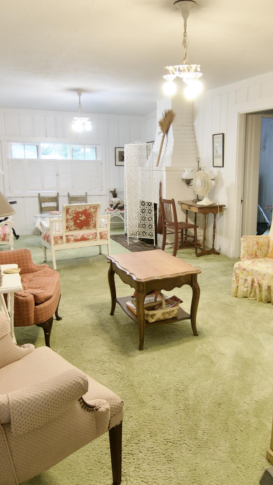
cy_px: 235
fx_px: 345
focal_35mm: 27
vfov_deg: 70.2
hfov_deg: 42.9
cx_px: 166
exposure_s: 1/30
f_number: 2.8
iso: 500
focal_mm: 11
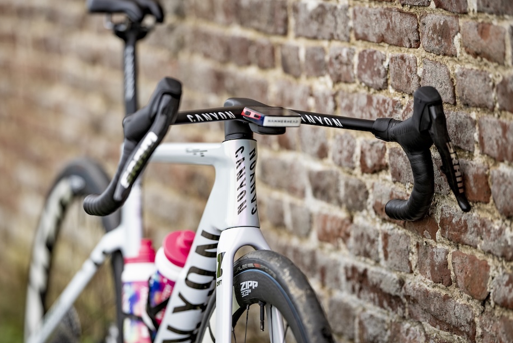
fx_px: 2437
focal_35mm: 171
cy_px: 174
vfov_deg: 8.0
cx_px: 202
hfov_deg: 12.0
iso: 110
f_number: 1.8
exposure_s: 1/2000
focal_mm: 135
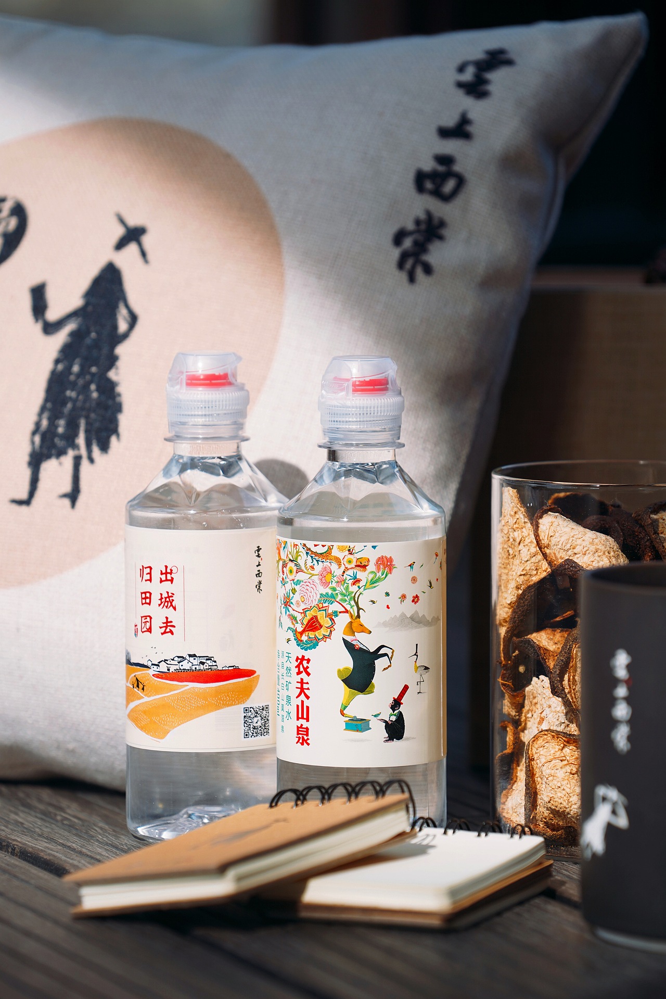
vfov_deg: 10.3
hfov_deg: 6.9
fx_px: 5548
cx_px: 333
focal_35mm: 200
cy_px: 500
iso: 100
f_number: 5
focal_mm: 200
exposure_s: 1/320
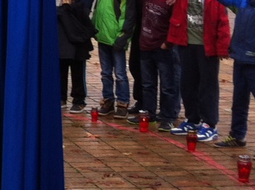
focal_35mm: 147
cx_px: -243
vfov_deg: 9.9
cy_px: -47
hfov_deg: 12.1
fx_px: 1080
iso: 80
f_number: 2.8
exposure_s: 1/120
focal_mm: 3.85
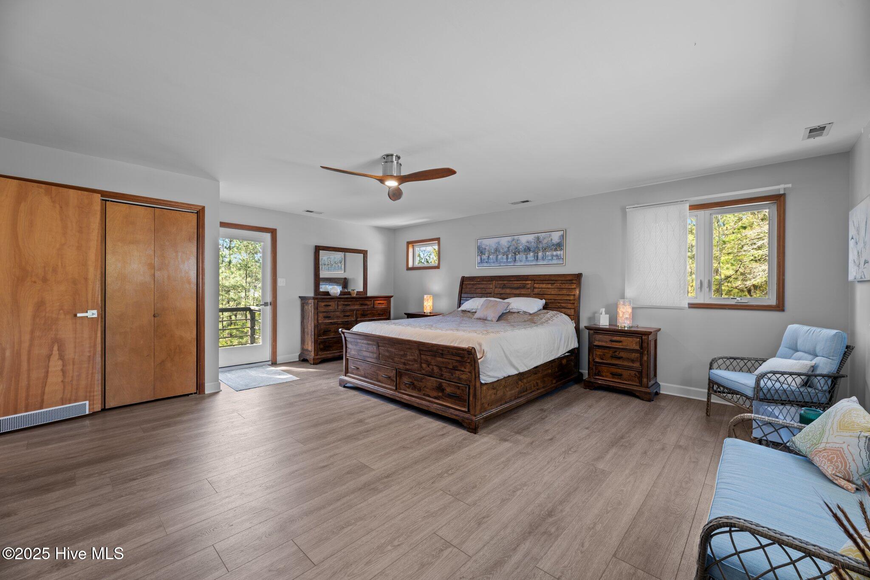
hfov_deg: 104.3
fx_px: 338
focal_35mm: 14
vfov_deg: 81.2
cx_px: 435
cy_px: 290
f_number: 9
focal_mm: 14
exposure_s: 1.3
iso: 125
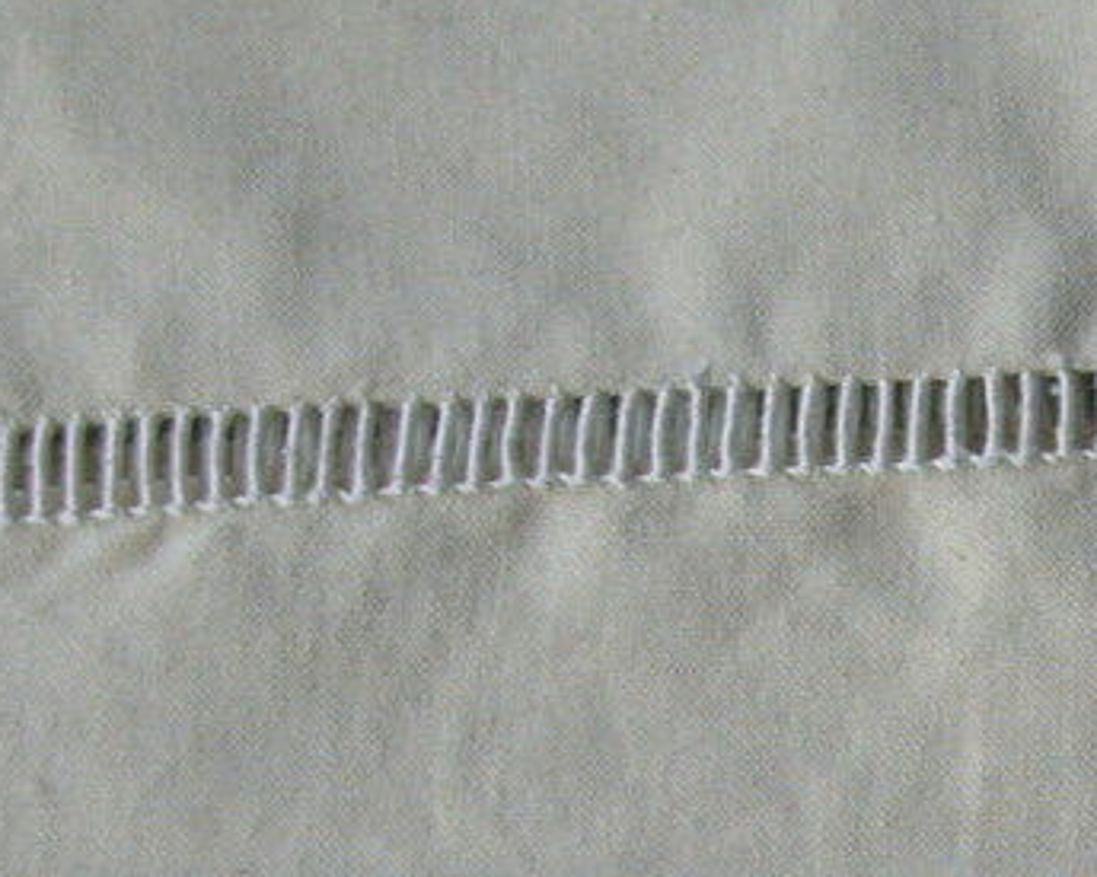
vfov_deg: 9.5
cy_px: 1161
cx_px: 1617
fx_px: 5161
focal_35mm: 159
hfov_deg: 11.6
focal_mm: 5.8
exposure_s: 1/30
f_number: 2.8
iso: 80
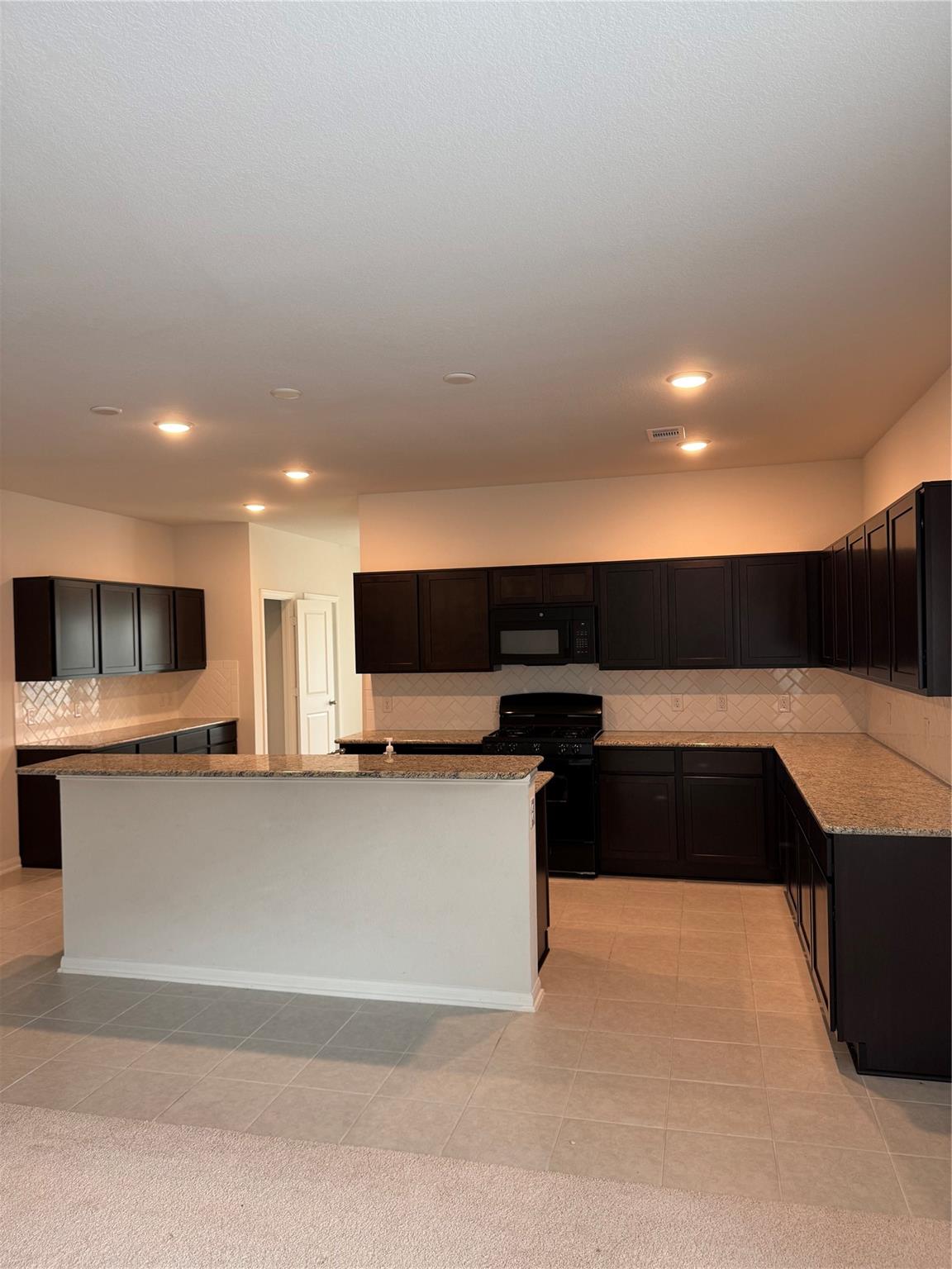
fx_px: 880
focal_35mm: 24
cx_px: 476
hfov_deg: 56.8
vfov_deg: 71.6
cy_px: 634
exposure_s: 1/60
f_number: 1.78
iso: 125
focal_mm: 6.76
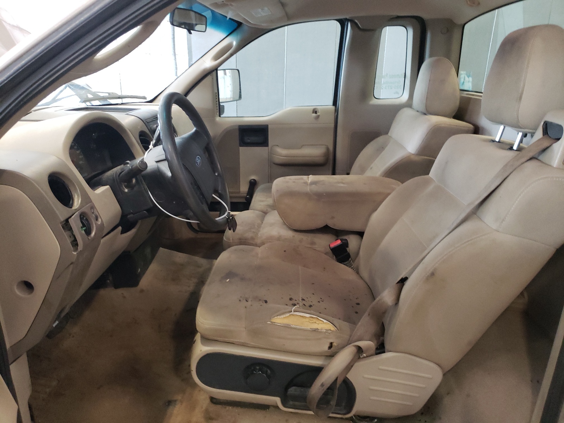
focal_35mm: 26
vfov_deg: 53.1
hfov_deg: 67.3
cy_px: 212
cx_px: 282
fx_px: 424
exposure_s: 1/30
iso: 376
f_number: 1.5
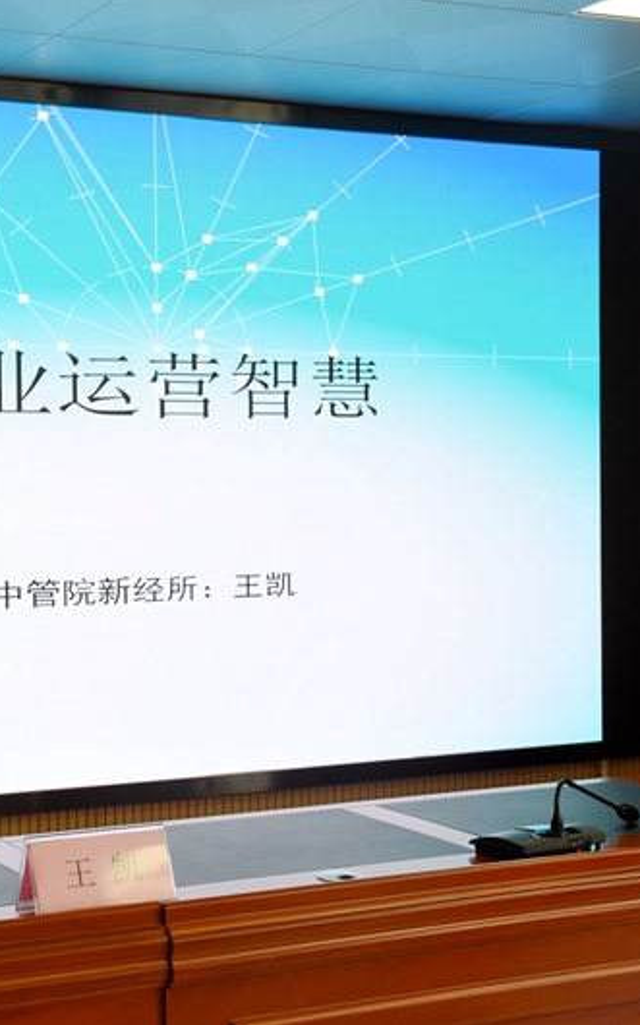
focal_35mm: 60
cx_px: -12
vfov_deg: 34.0
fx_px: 1675
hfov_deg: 20.9
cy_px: 513
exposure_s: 1/125
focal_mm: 26
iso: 800
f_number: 5.6
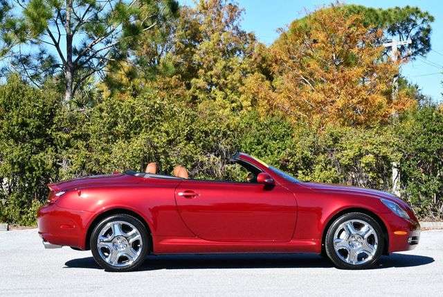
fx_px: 1108
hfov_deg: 22.6
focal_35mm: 90
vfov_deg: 15.2
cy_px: 148
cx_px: 222
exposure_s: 1/250
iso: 125
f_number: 8
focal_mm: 45
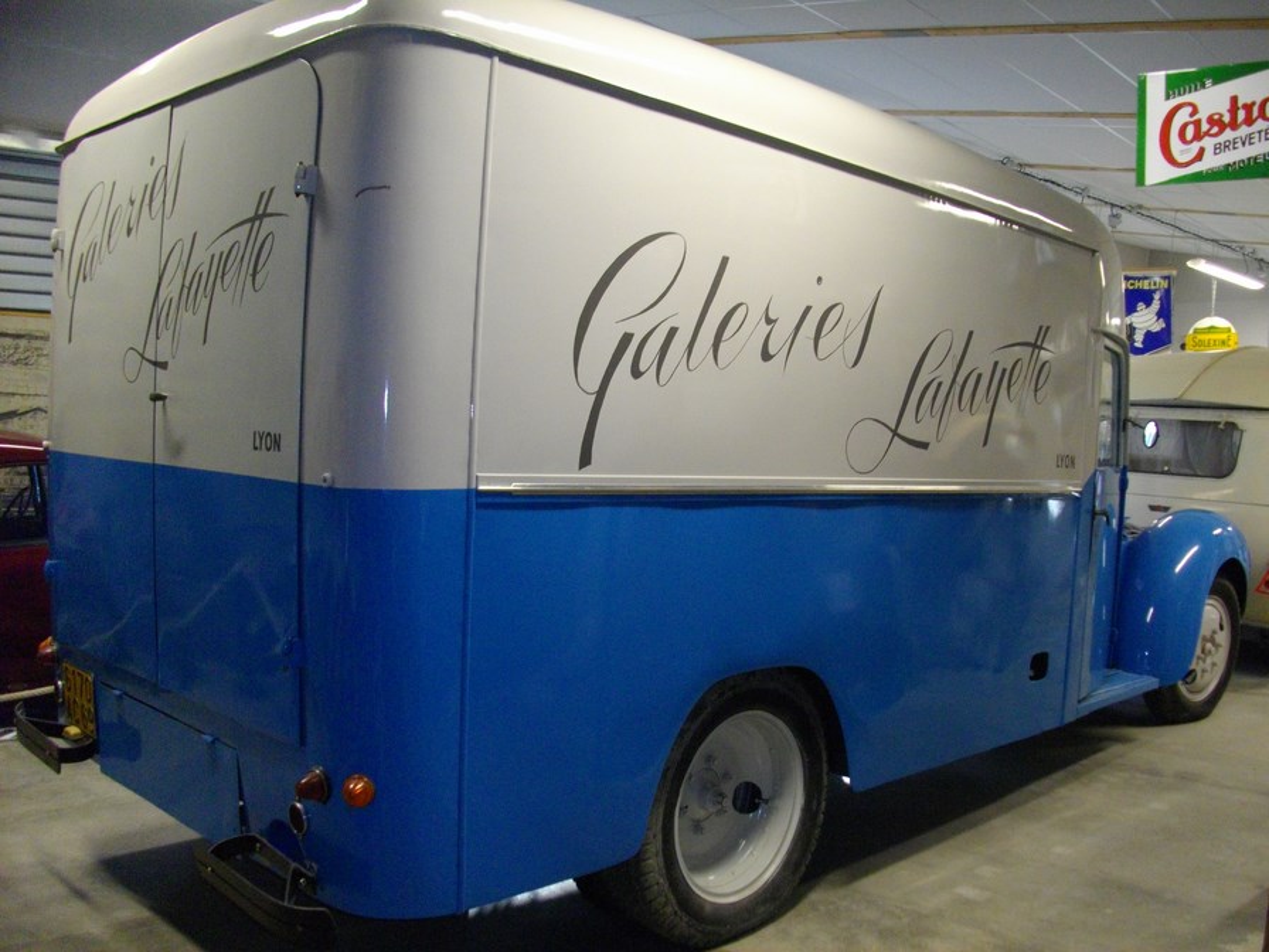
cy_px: 476
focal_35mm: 31
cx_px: 634
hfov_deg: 58.4
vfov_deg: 45.4
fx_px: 1136
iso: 301
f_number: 2.9
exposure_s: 1/50
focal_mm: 5.7
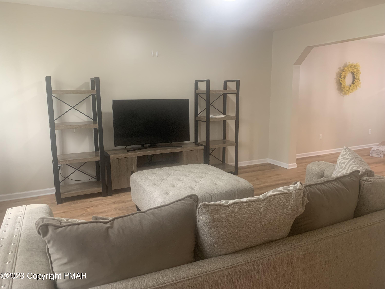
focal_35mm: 26
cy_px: 144
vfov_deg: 53.1
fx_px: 289
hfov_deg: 67.3
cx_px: 192
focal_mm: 4.25
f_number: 1.8
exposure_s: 1/60
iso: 200
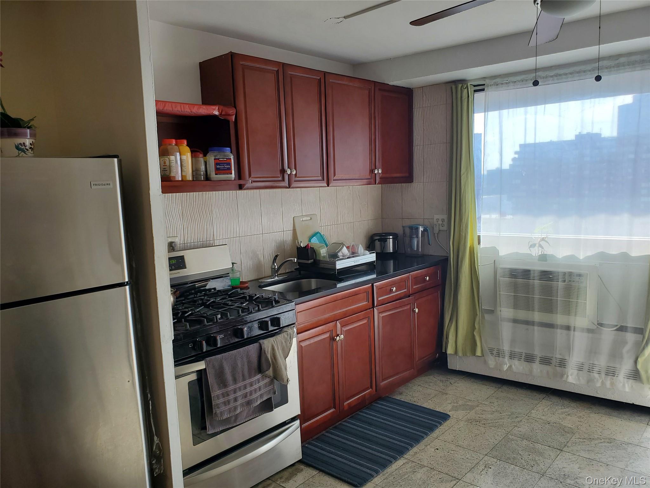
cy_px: 244
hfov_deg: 67.3
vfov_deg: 53.1
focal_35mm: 26
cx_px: 325
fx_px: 488
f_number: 2.4
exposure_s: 1/149
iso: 50
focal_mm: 4.3
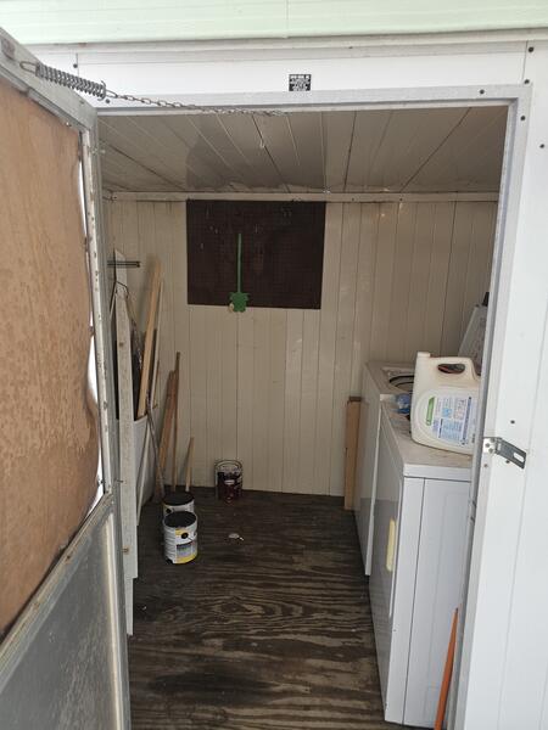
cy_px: 365
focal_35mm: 23
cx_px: 274
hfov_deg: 58.9
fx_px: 485
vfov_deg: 73.9
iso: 50
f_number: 1.7
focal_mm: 6.3
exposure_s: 1/120
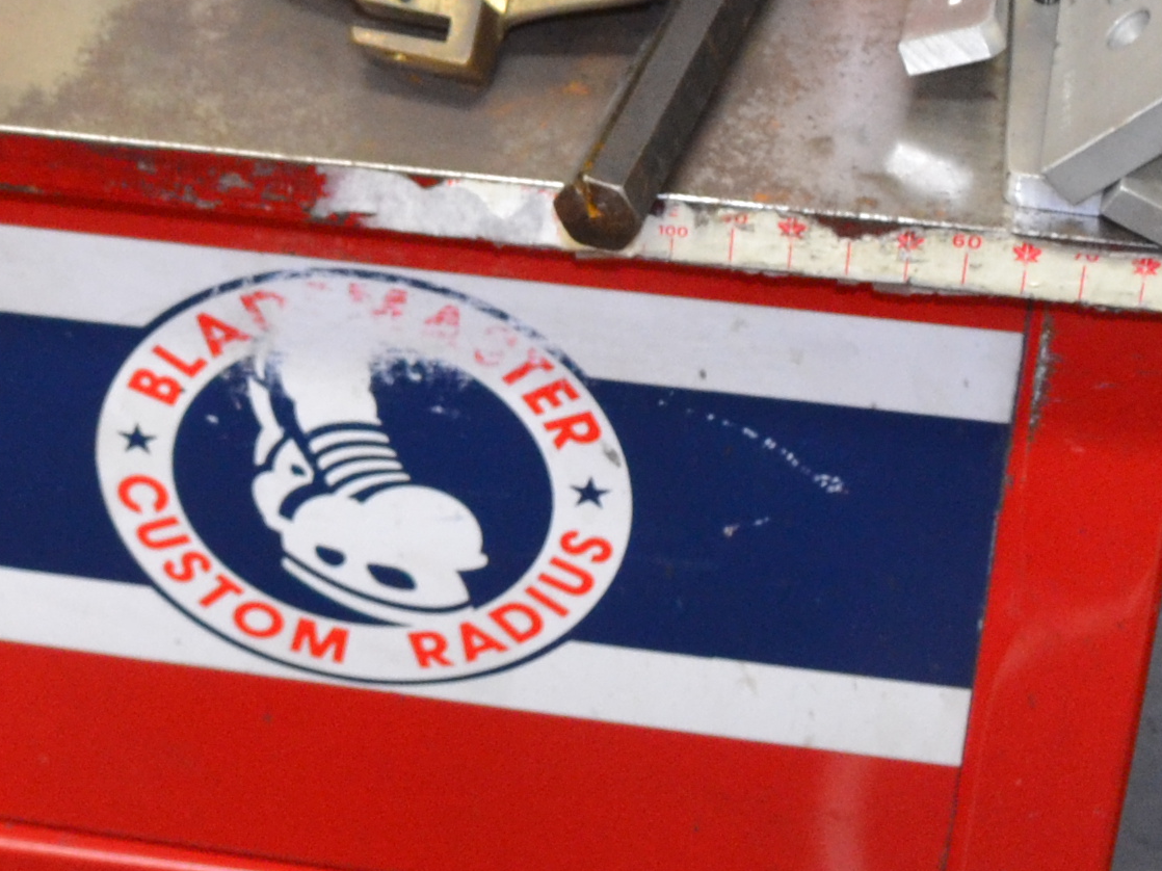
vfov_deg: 13.5
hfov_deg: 17.5
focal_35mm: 107
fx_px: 3591
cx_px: -232
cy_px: -157
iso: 1100
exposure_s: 1/60
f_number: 3.5
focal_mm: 18
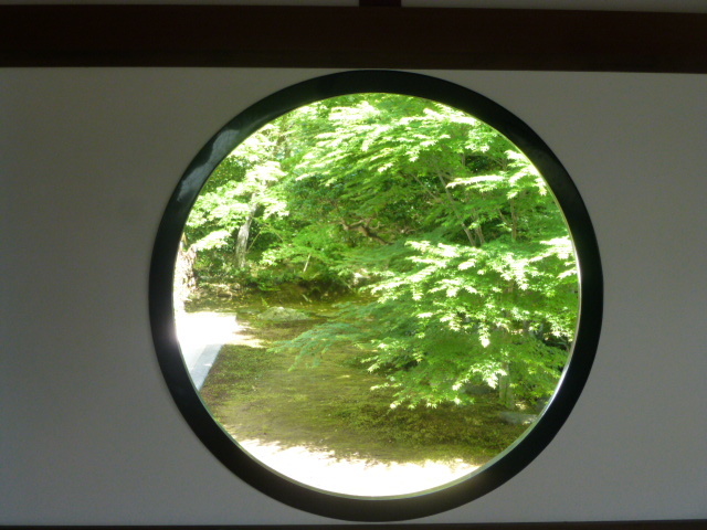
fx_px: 1062
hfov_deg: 36.8
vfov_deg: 28.0
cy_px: 265
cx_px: 354
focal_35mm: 52
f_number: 4.1
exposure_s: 1/60
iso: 400
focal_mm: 9.2
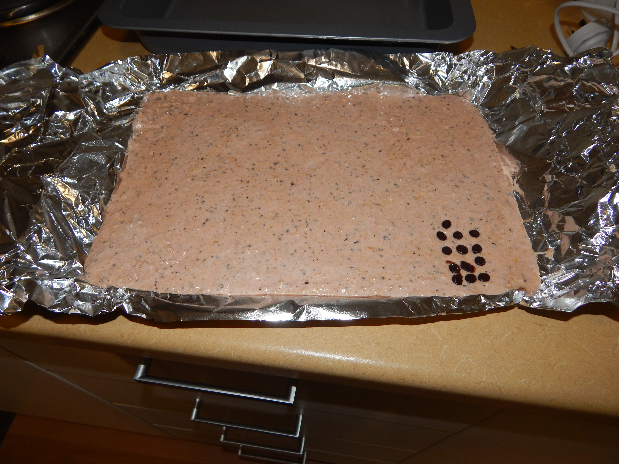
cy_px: 232
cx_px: 310
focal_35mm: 23
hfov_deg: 73.9
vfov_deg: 58.9
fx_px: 411
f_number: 3
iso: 200
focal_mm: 4
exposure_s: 1/30
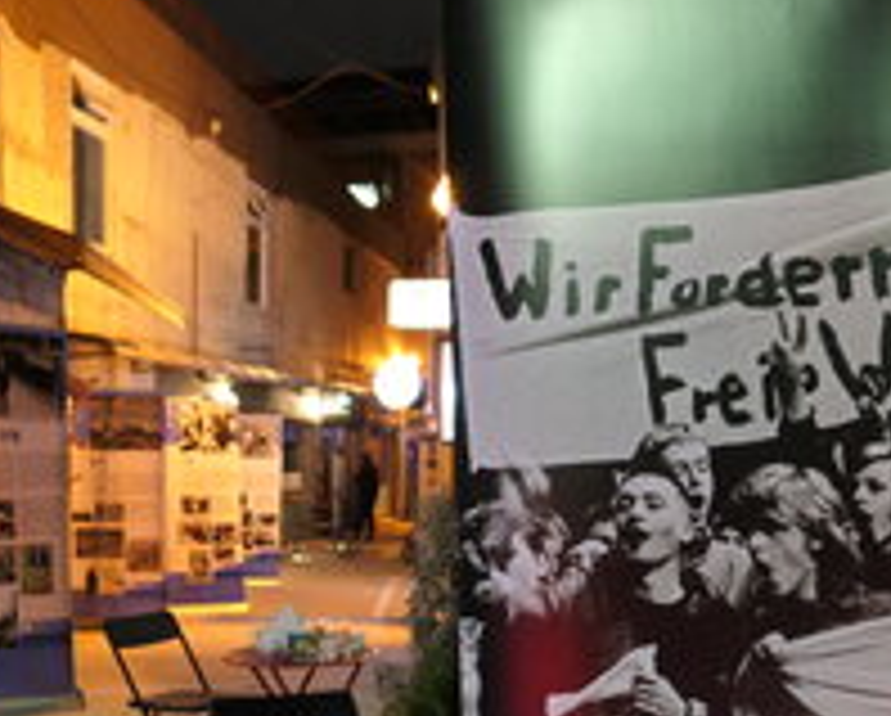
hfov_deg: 39.0
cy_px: 585
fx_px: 1241
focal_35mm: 47
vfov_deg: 31.2
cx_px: 288
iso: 640
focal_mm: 8.8
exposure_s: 1/60
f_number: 1.4
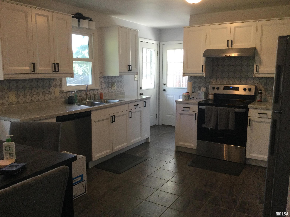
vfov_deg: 45.4
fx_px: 260
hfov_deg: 58.4
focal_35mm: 31
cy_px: 108
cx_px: 145
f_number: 2.4
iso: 50
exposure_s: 1/30
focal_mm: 3.3
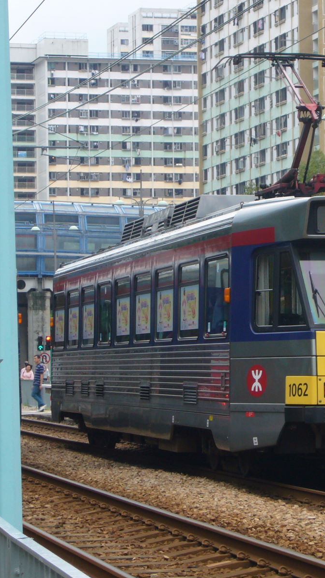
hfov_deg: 8.1
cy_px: 289
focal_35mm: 149
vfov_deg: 14.4
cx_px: 213
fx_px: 2283
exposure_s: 1/60
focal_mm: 16.8
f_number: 5.6
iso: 80
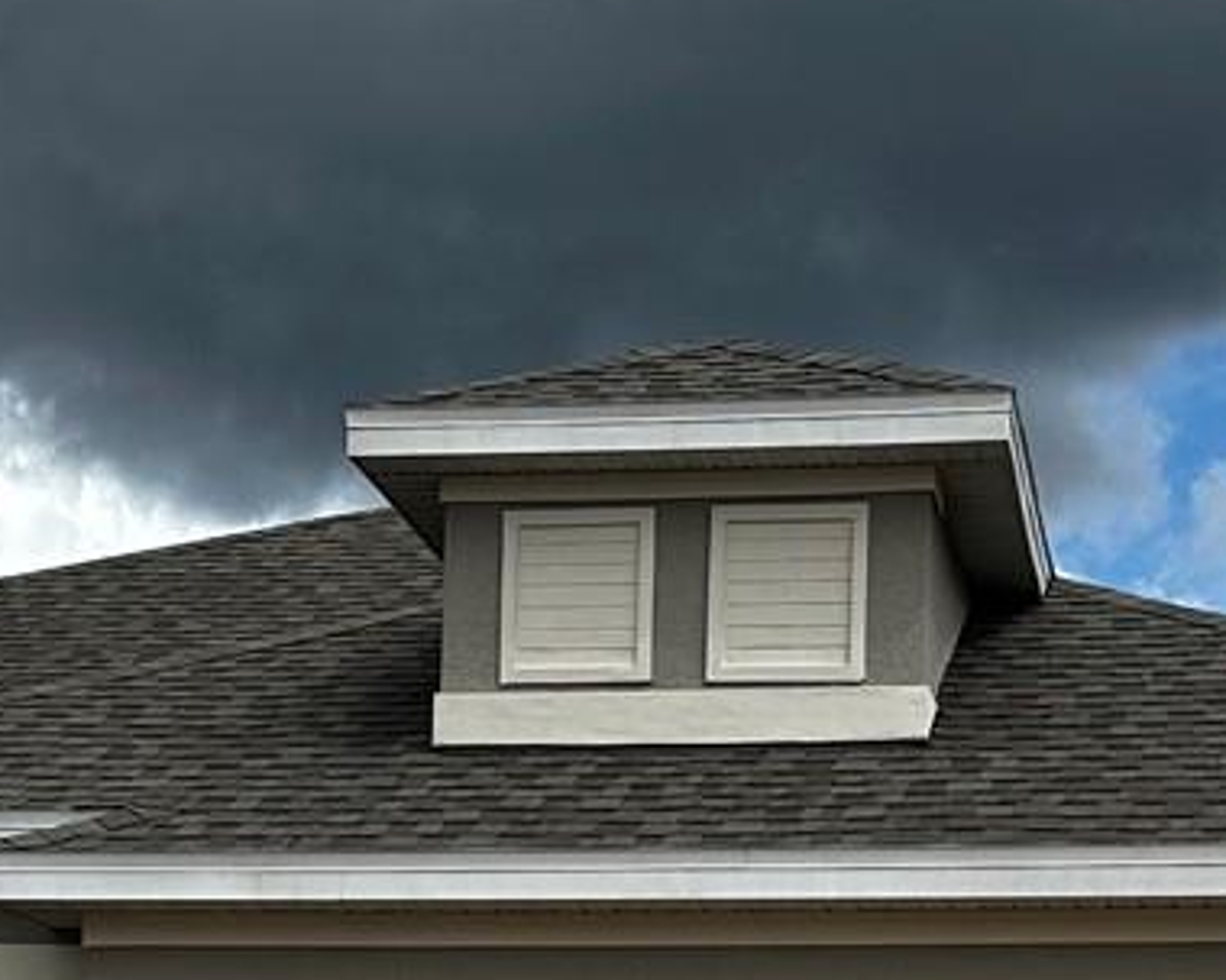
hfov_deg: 19.4
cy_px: 1478
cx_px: 598
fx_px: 3591
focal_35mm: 99
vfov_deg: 14.5
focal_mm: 6.86
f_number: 1.78
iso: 80
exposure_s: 1/6211
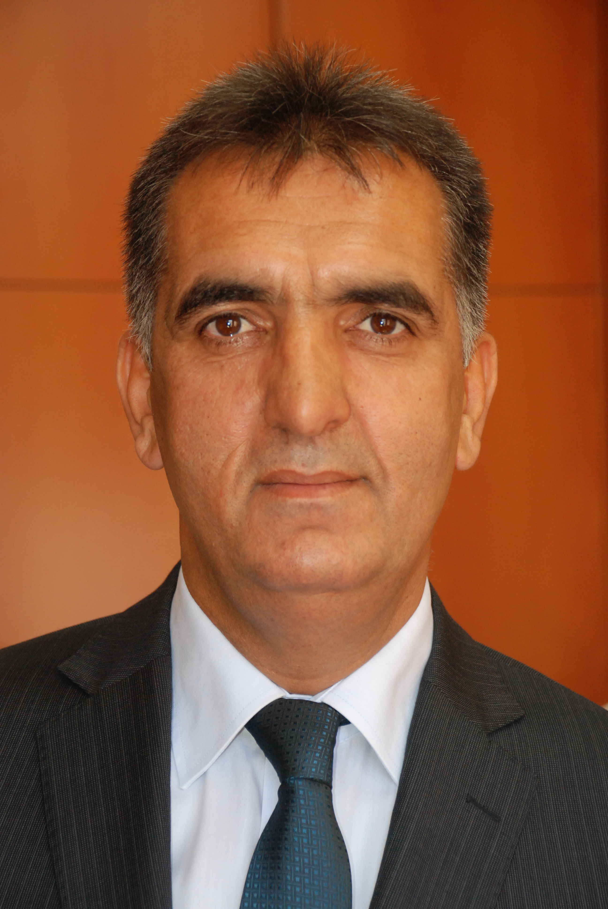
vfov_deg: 19.4
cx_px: 304
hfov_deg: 13.1
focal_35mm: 105
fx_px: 2652
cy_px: 454
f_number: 5.6
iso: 800
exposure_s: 1/60
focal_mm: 70
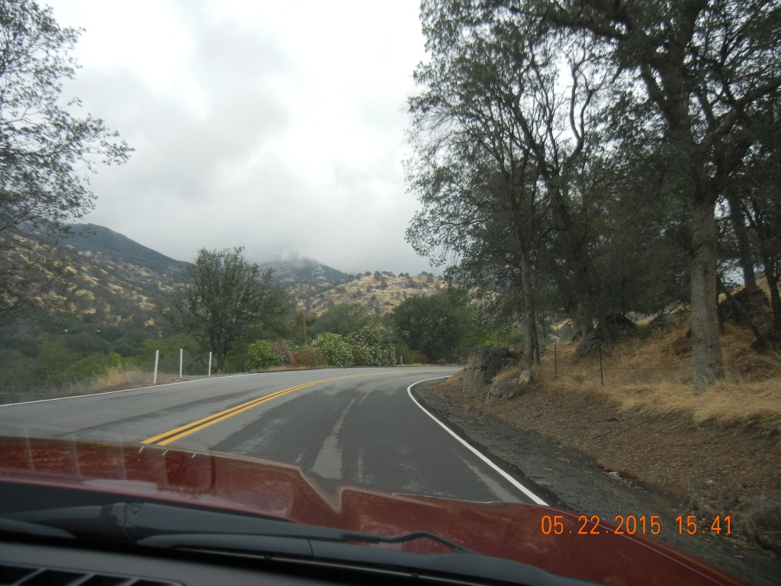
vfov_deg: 46.8
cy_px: 293
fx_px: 677
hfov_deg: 60.0
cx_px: 390
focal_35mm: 30
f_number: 3.5
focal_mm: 5.4
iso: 160
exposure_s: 1/470
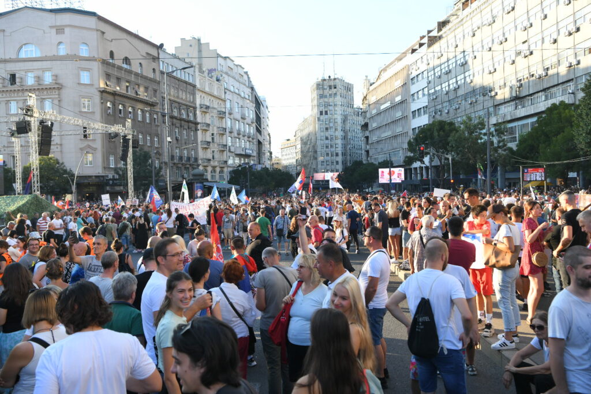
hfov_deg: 58.7
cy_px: 197
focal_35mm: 32
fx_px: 525
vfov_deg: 41.1
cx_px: 296
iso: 400
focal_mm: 32
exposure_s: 1/400
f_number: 5
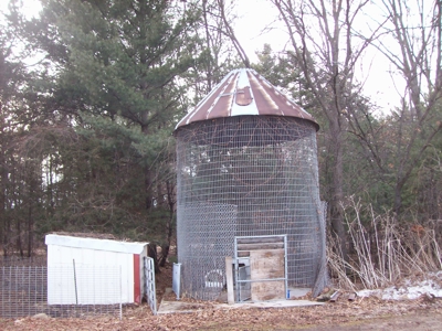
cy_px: 166
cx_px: 221
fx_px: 460
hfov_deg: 51.4
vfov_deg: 39.7
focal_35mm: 36
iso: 80
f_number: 2.7
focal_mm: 6
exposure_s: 1/71.3
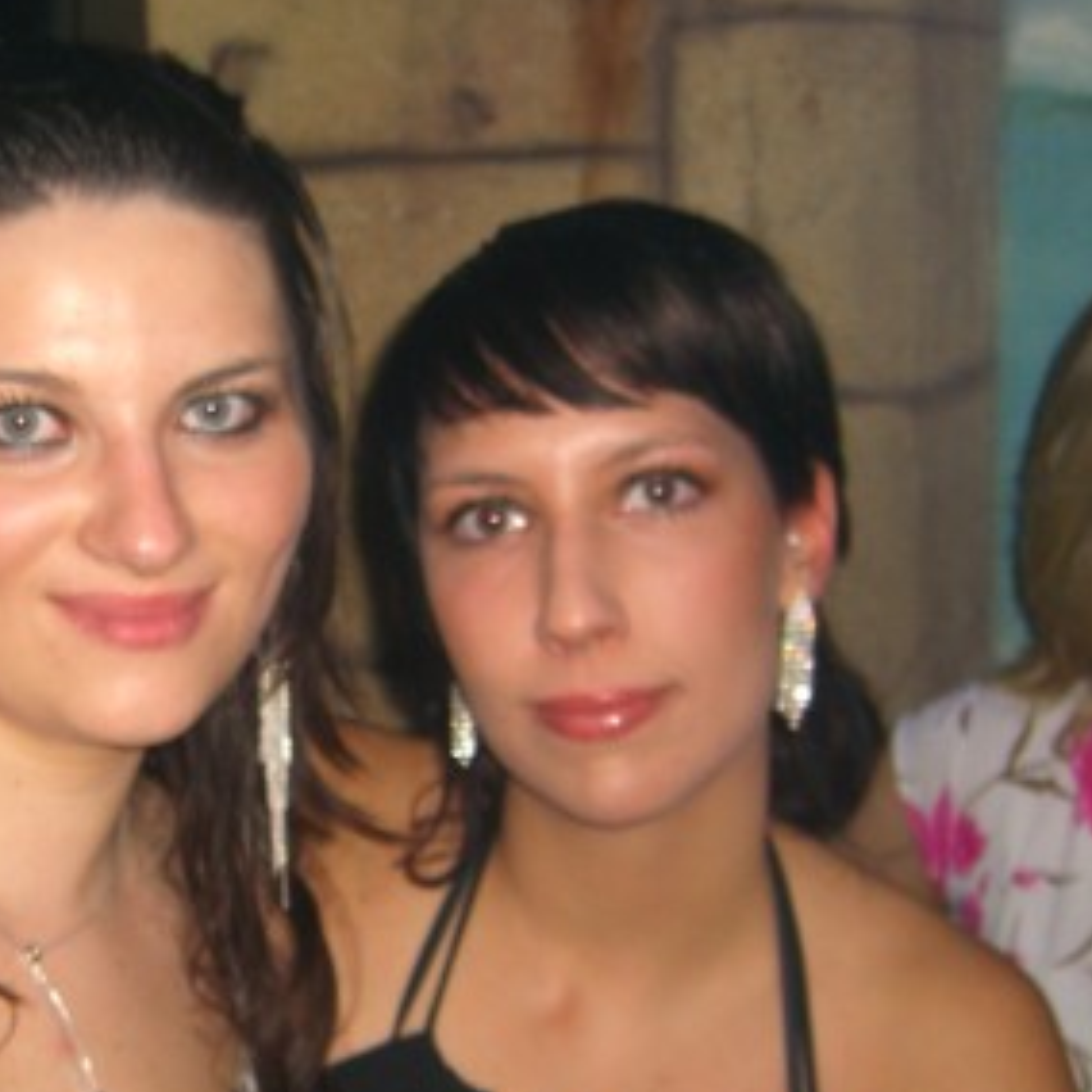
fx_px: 2534
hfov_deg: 23.9
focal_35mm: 71
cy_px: 723
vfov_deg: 24.2
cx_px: 185
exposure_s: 1/60
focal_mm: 7.9
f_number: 2.8
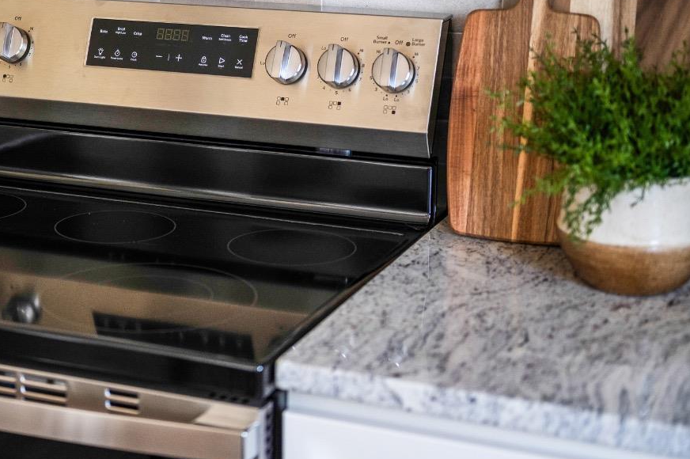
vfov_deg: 15.8
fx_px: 1647
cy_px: 118
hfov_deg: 23.2
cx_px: 109
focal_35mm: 86
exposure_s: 1/250
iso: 800
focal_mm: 50
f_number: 2
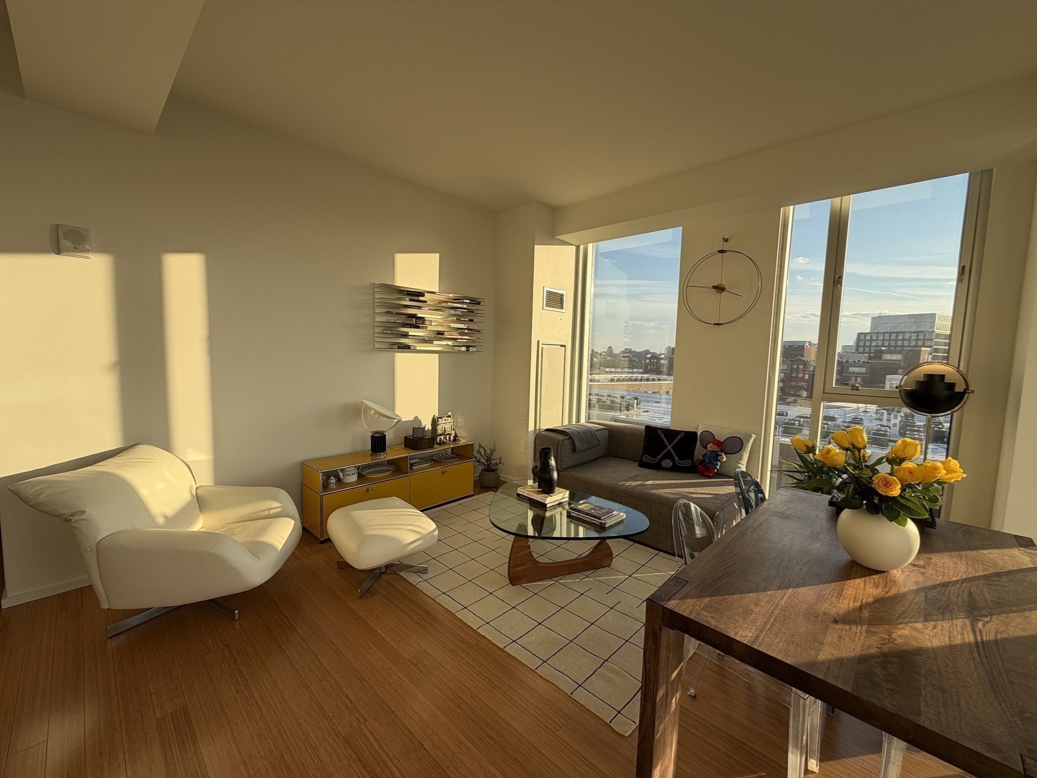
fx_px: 419
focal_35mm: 14
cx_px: 518
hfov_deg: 102.1
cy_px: 389
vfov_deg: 85.7
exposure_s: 1/502
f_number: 2.2
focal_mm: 2.22
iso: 40
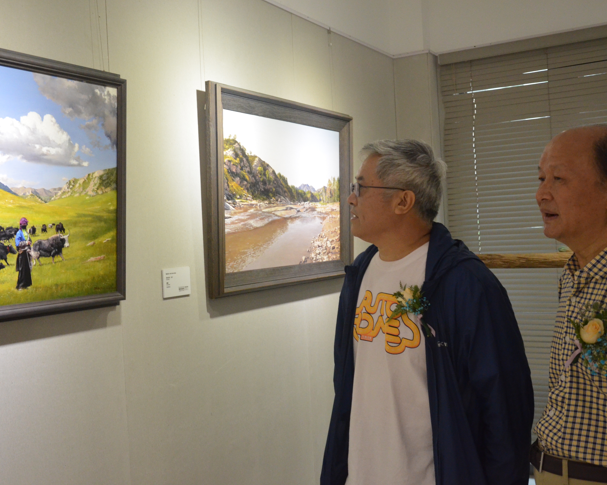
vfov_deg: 36.5
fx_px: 737
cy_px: 242
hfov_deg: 44.8
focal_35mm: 41
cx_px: 282
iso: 2500
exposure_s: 1/200
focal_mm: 24
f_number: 7.1
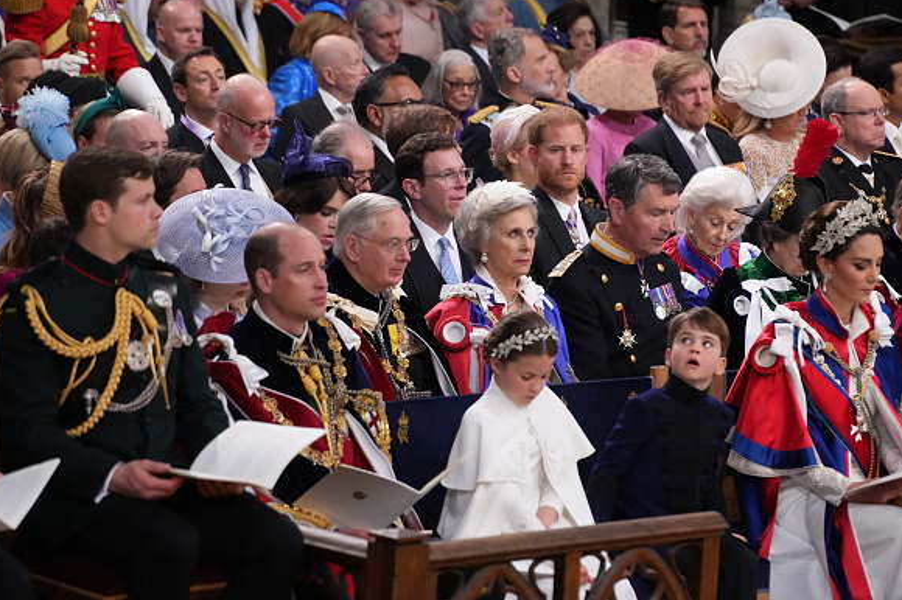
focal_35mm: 207
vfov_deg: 6.6
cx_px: 453
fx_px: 5183
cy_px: 298
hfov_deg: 9.9
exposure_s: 1/200
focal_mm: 135
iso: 5000
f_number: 4
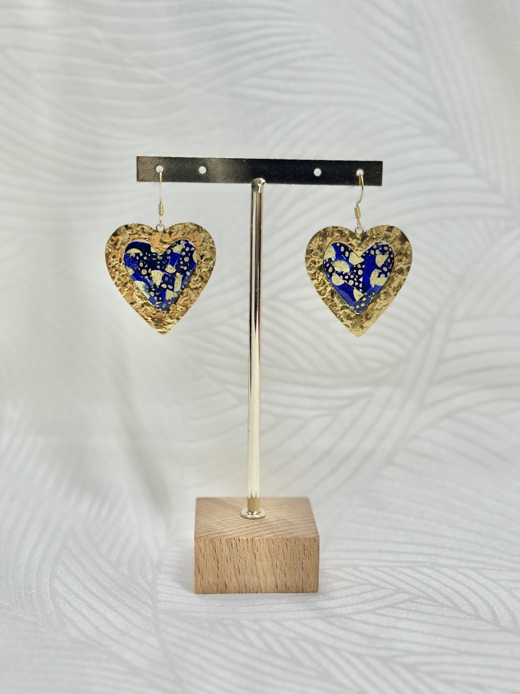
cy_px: 347
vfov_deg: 39.7
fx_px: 961
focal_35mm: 48
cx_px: 260
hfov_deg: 30.3
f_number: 1.78
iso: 80
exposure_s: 1/128
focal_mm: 6.86
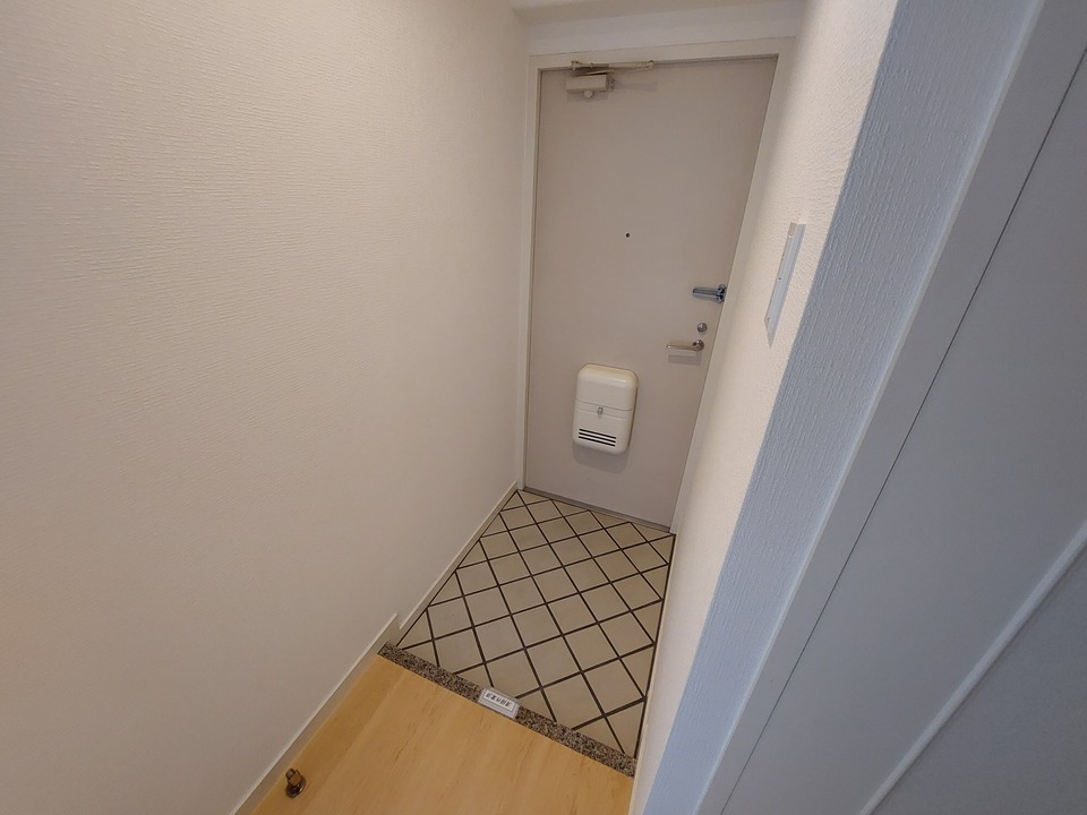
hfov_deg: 106.2
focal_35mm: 13
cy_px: 408
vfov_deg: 89.9
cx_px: 544
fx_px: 408
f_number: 2.2
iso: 250
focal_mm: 1.74
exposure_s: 1/60
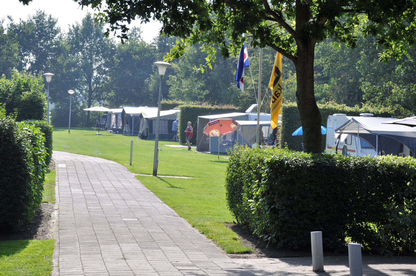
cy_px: 138
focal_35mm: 105
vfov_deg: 13.0
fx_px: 1212
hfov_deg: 19.5
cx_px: 208
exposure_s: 1/320
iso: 200
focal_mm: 70
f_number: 9
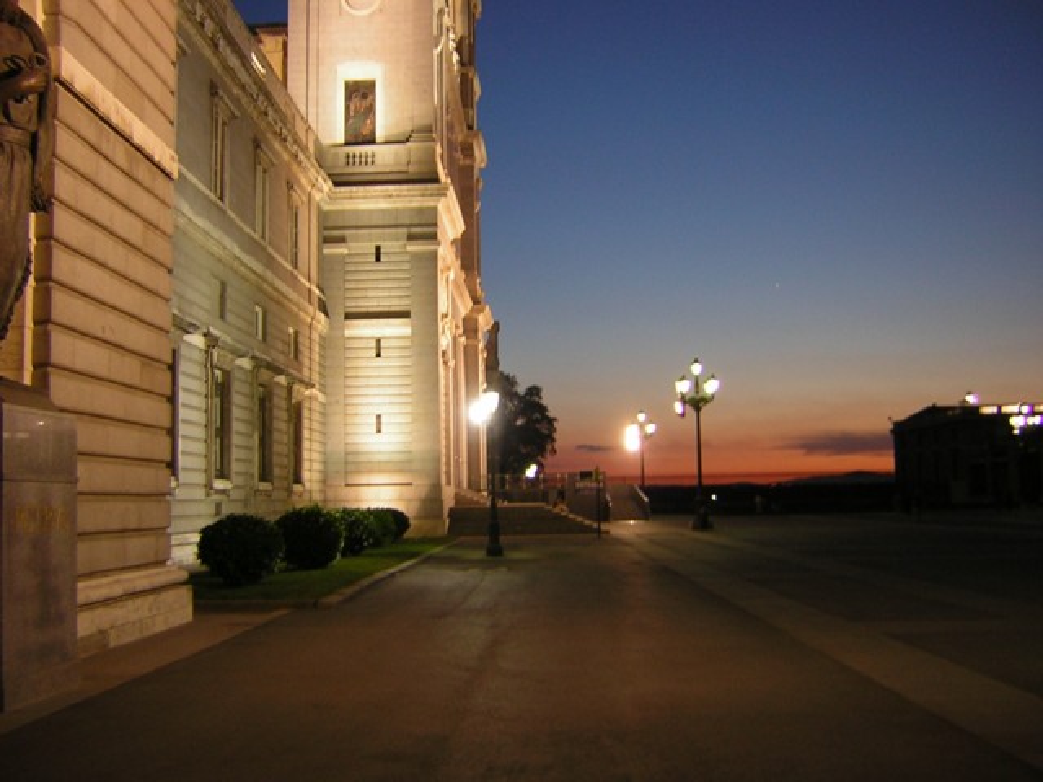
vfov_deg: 39.7
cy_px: 391
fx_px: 1085
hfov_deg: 51.4
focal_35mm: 36
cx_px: 522
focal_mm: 4.7
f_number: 2.6
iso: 50
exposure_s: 1/4.3
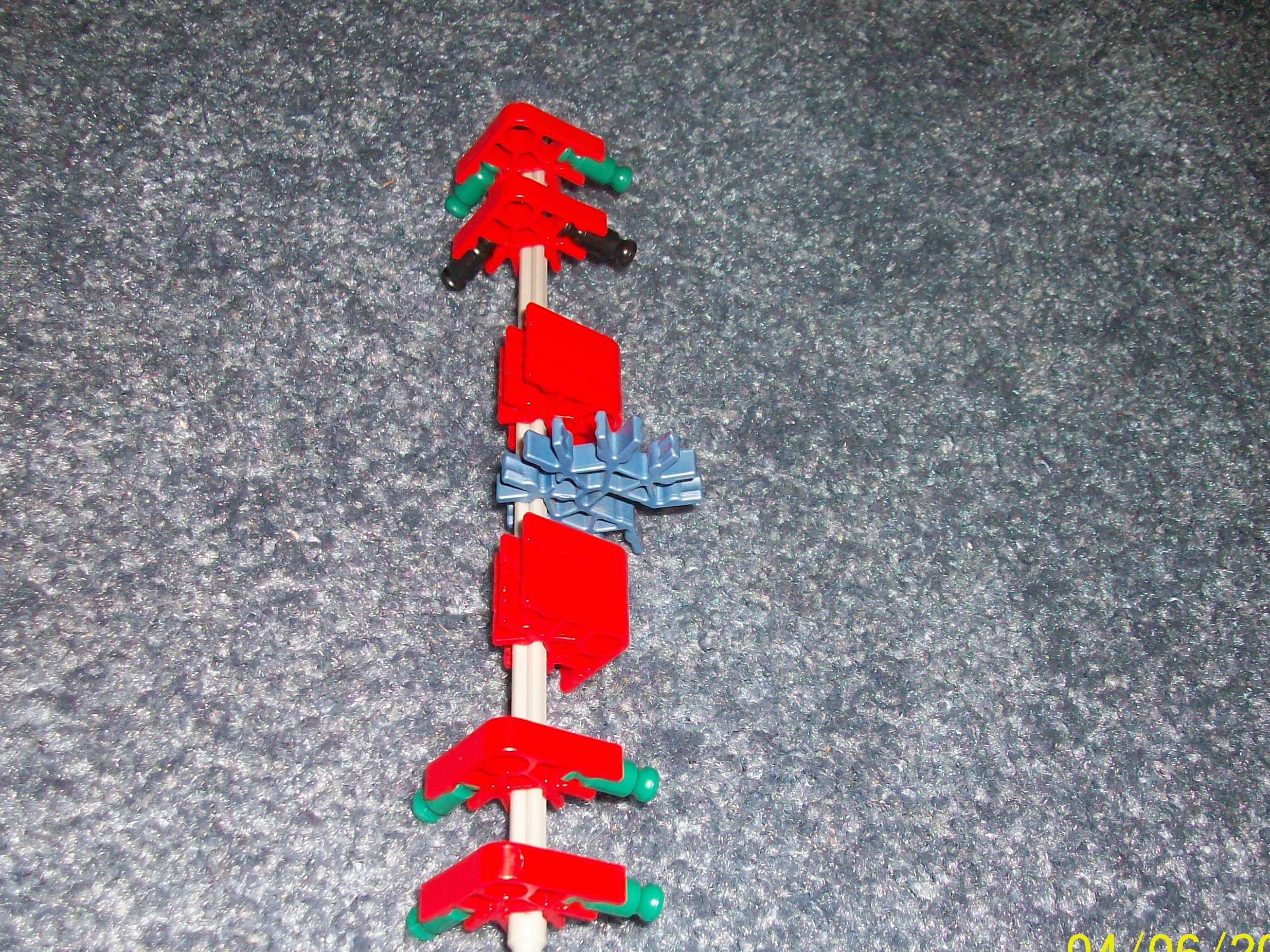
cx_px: 666
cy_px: 530
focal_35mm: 40
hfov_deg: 46.8
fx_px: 1467
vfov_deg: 35.9
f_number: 2.8
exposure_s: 1/60
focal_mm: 5.7
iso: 160
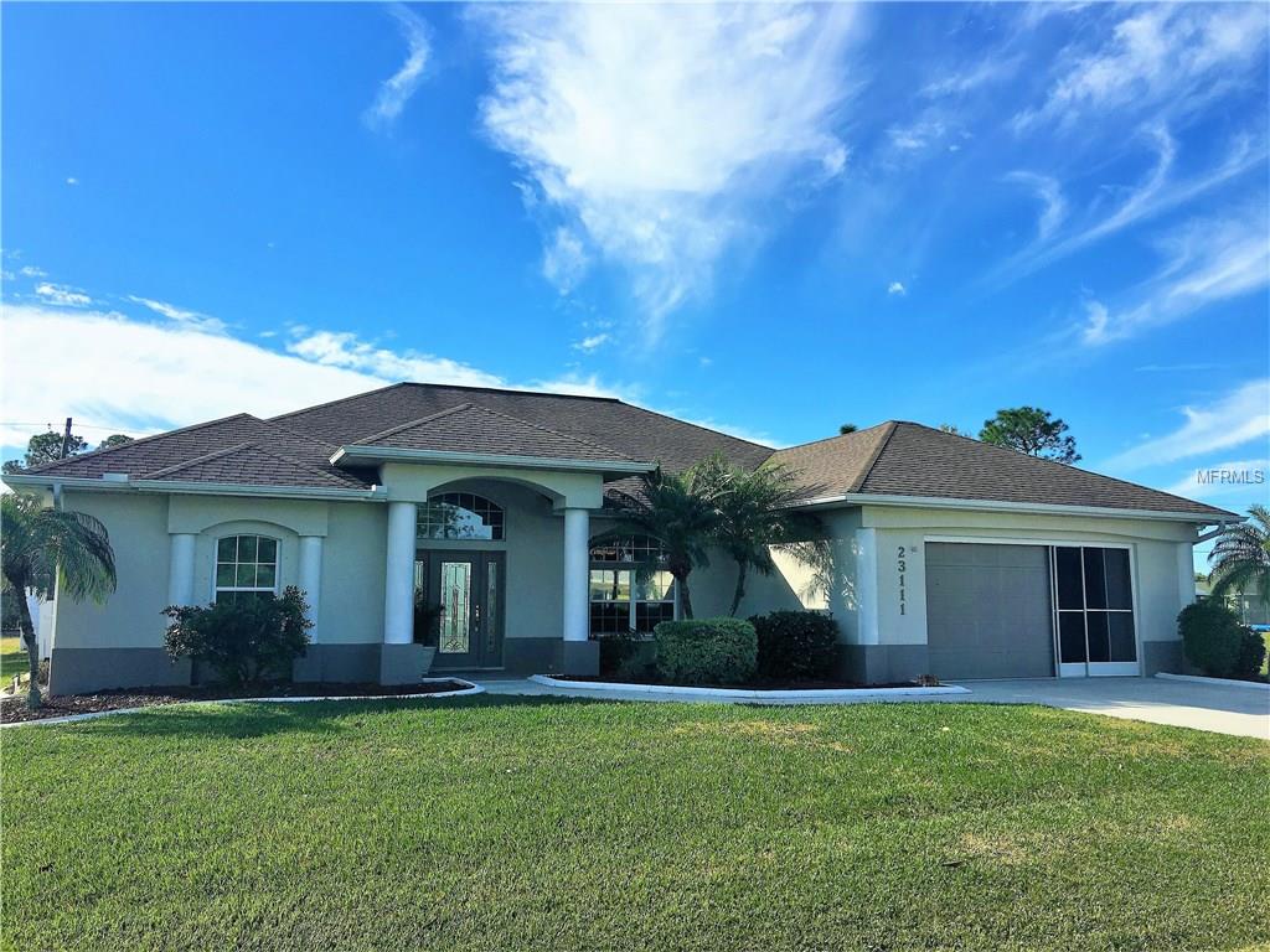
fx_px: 1064
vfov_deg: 48.2
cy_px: 476
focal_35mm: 29
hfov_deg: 61.7
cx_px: 635
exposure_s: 1/1672
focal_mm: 4.15
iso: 25
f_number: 2.2
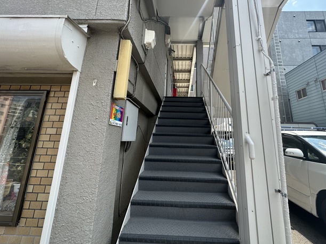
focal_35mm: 16
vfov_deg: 77.6
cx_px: 178
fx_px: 151
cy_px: 106
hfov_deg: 94.3
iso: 40
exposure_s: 1/513
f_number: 2.2
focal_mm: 2.22
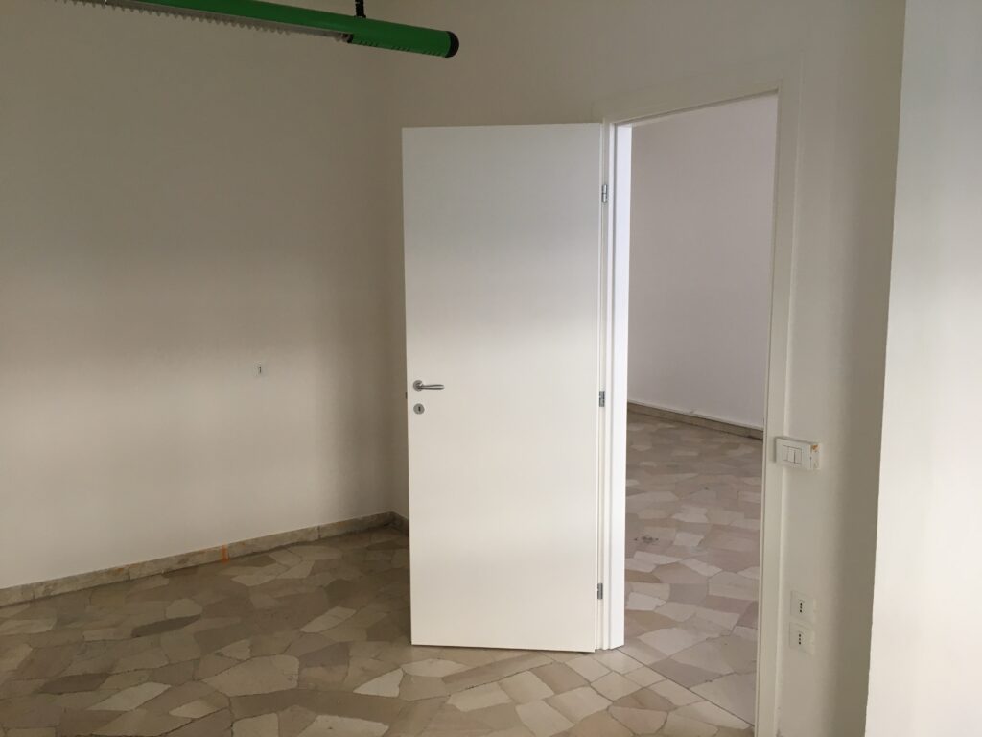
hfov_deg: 61.7
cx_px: 491
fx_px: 823
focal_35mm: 29
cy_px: 368
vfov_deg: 48.2
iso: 80
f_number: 2.2
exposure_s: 1/33
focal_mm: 4.15
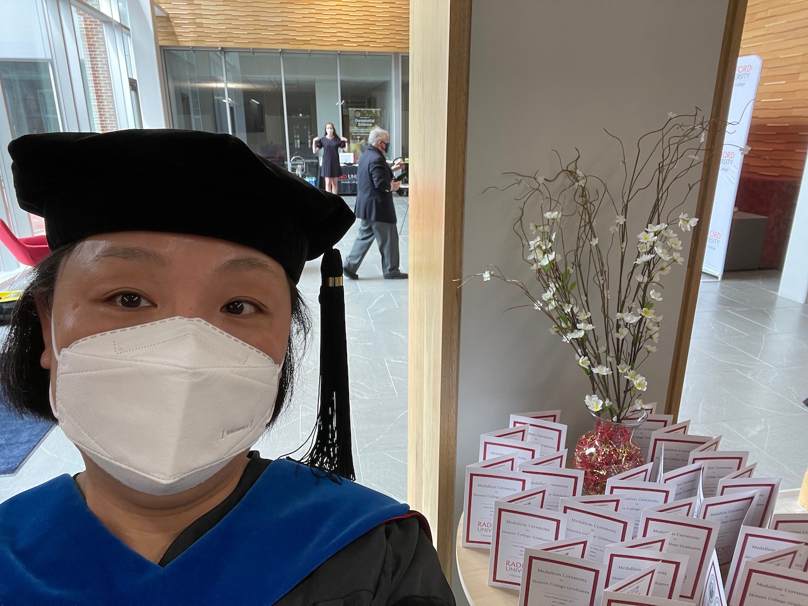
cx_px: 404
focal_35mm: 23
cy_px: 303
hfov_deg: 73.9
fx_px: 537
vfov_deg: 58.9
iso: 100
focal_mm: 2.71
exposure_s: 1/60
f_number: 2.2
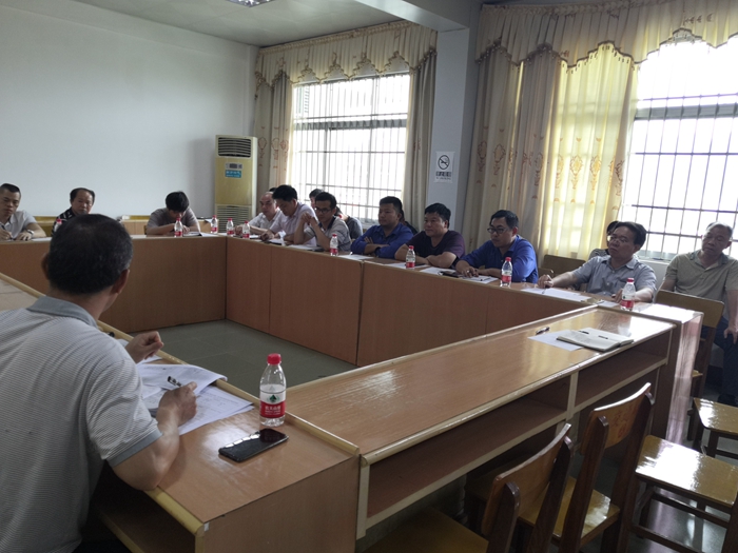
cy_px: 276
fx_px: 576
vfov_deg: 51.4
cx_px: 369
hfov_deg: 65.3
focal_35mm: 27
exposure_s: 1/50
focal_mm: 3.95
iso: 160
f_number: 1.8
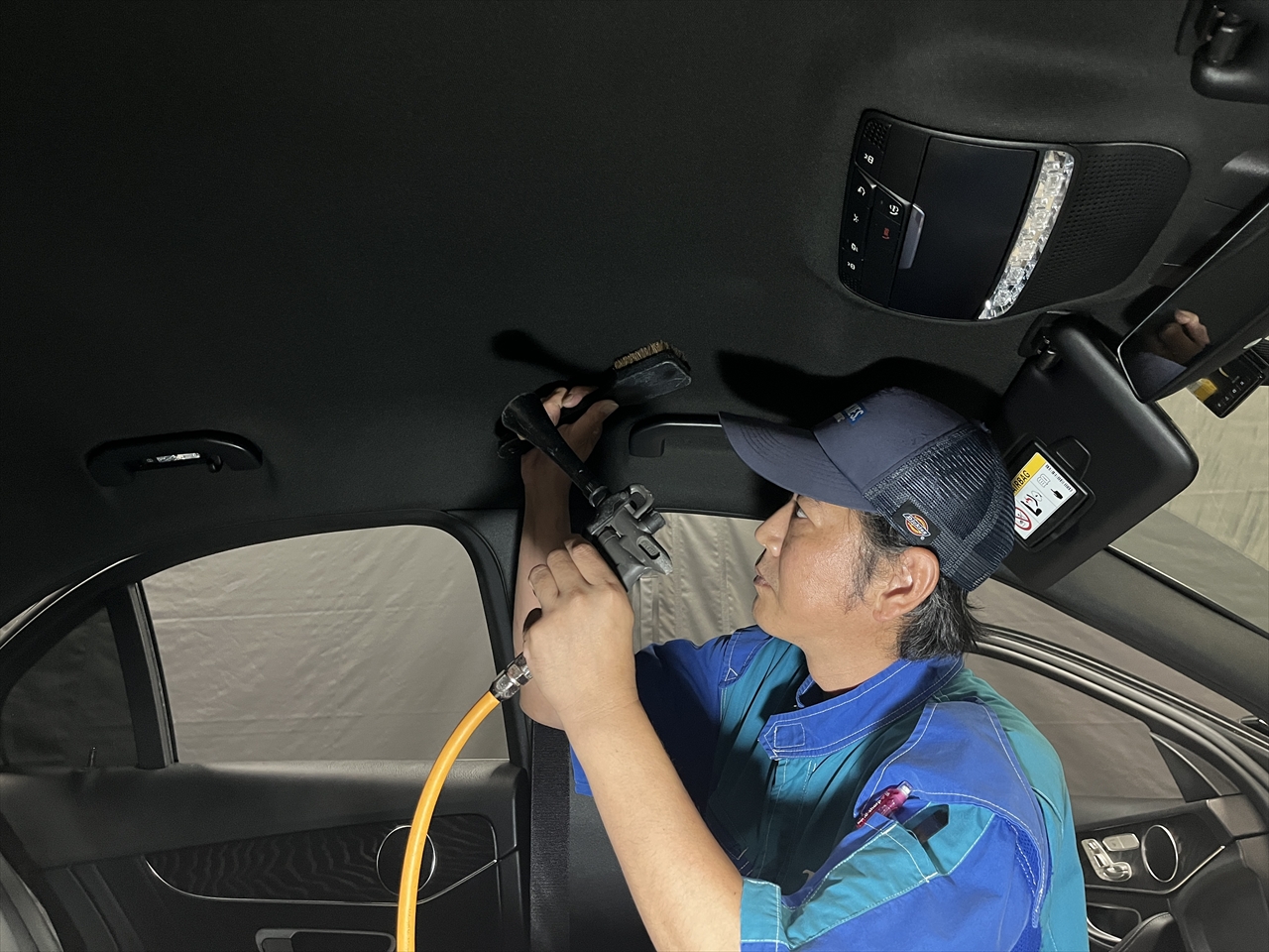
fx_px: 953
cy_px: 476
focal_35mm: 26
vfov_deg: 53.1
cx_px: 634
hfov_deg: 67.3
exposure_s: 1/60
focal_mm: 5.1
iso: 500
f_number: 1.6
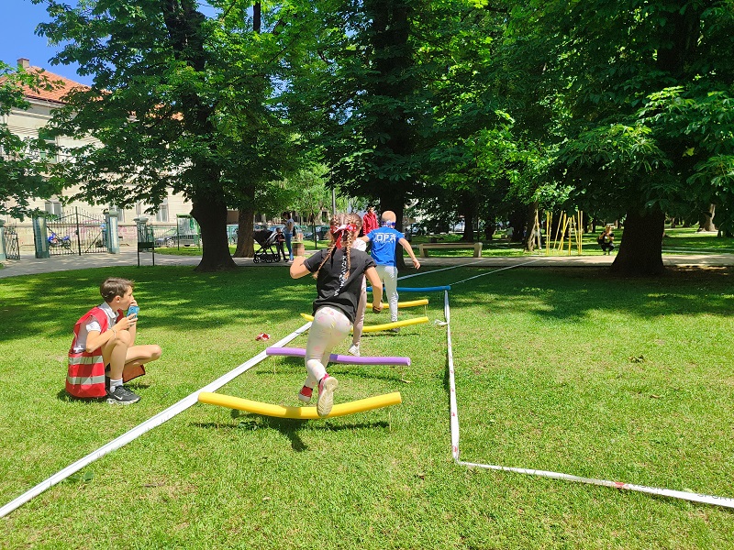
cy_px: 275
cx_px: 367
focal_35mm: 25
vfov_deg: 54.9
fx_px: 530
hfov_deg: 69.4
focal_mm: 5.95
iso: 50
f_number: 1.89
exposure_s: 1/815
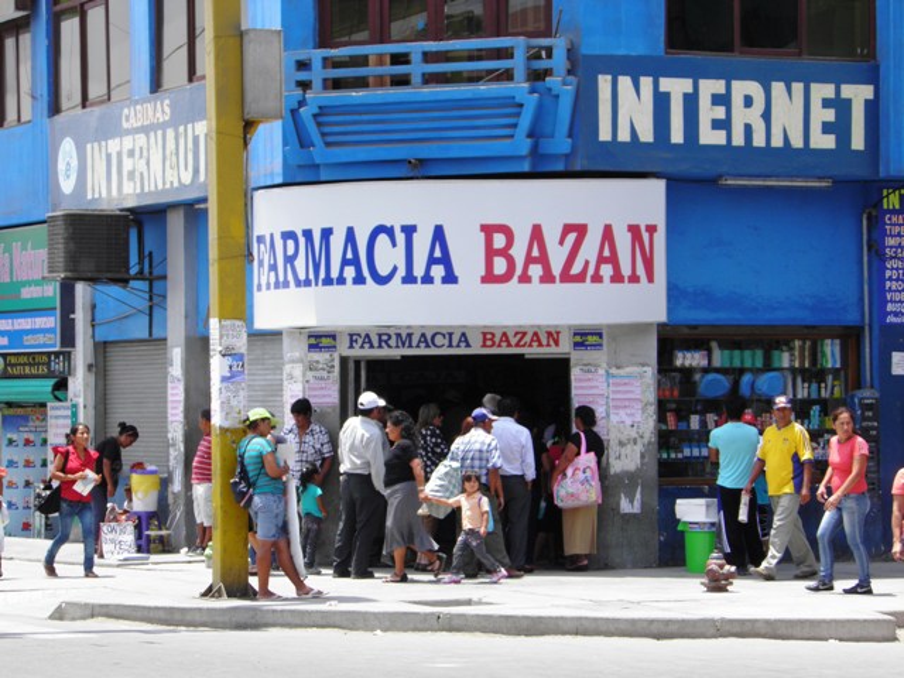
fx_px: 2925
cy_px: 339
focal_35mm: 112
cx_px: 452
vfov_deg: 13.2
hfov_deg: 17.6
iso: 50
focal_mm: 20.2
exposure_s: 1/160
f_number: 5.6
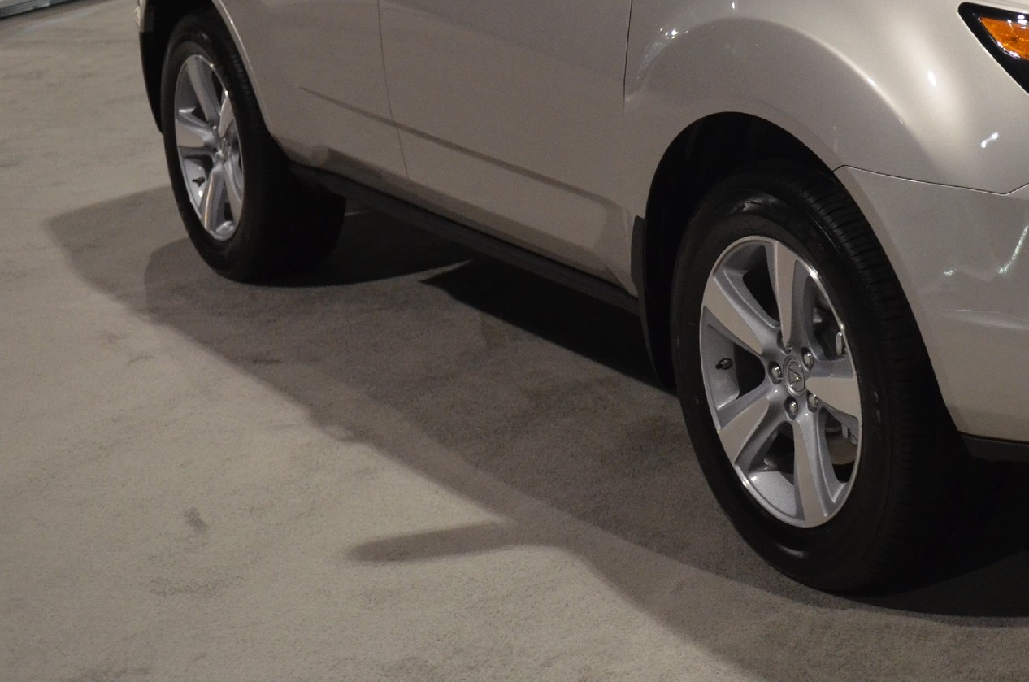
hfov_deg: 25.3
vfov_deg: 17.3
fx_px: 2197
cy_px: 45
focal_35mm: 77
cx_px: 990
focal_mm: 26
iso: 1600
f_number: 2.8
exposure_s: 1/60
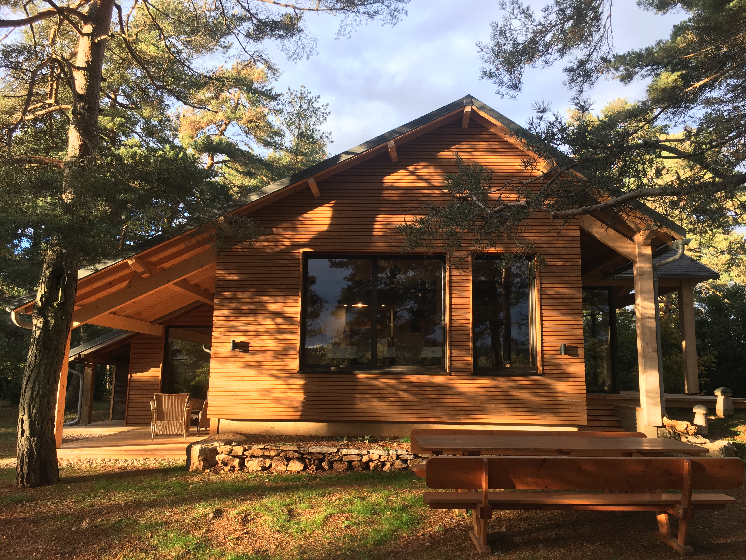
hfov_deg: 61.7
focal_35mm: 29
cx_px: 373
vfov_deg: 48.2
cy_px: 280
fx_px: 625
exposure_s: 1/100
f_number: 2.2
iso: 32
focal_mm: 4.15
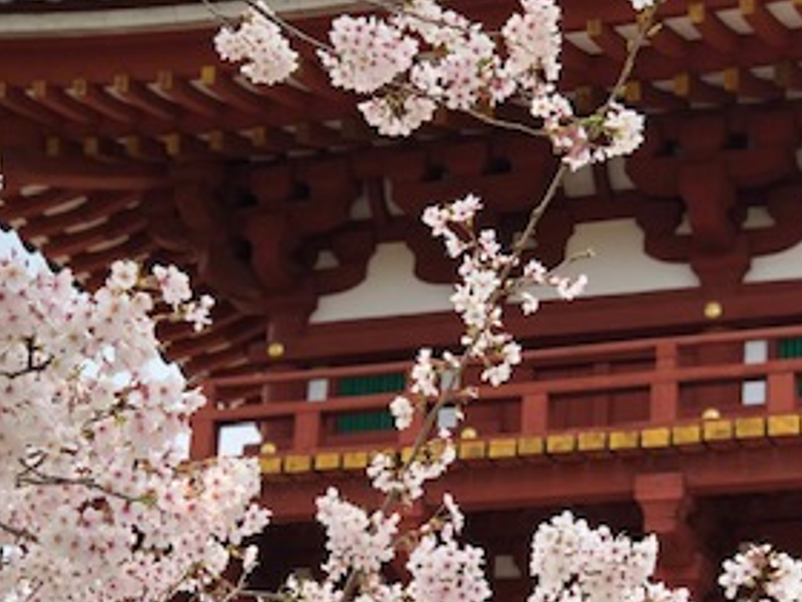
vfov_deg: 12.4
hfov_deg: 16.5
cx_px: 450
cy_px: 424
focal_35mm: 119
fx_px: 2757
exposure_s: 1/361
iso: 16
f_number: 2.4
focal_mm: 6
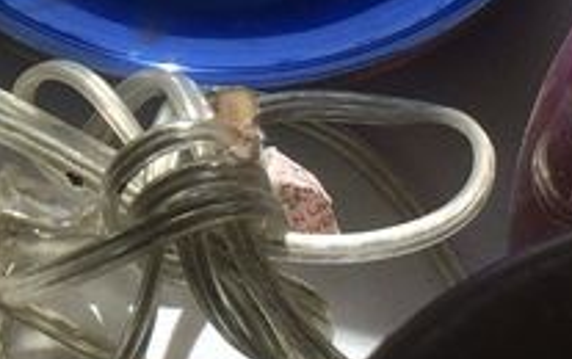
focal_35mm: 138
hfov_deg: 14.9
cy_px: -137
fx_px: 2154
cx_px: 0
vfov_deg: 9.3
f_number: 2.2
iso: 32
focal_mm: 4.12
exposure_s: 1/1953
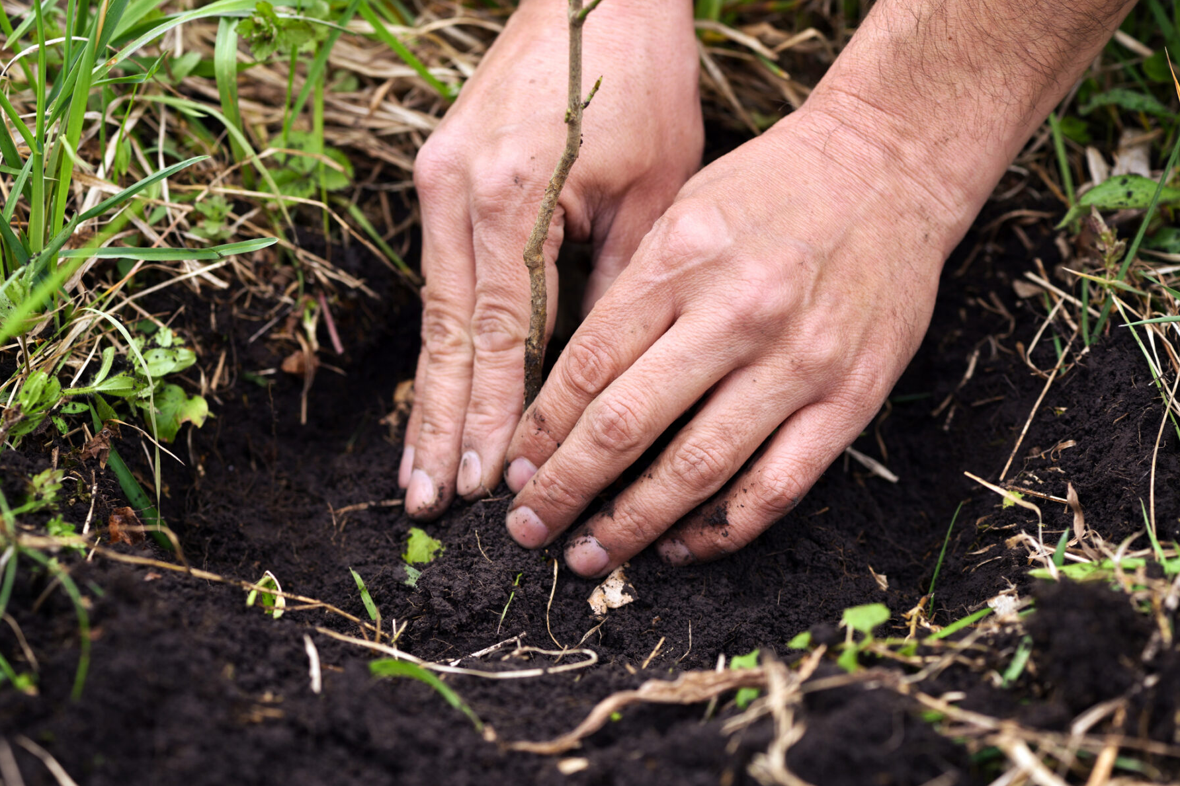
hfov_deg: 19.3
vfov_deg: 12.9
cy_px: 391
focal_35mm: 106
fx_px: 3474
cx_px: 589
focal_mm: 105
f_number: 6.3
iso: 200
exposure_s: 1/200
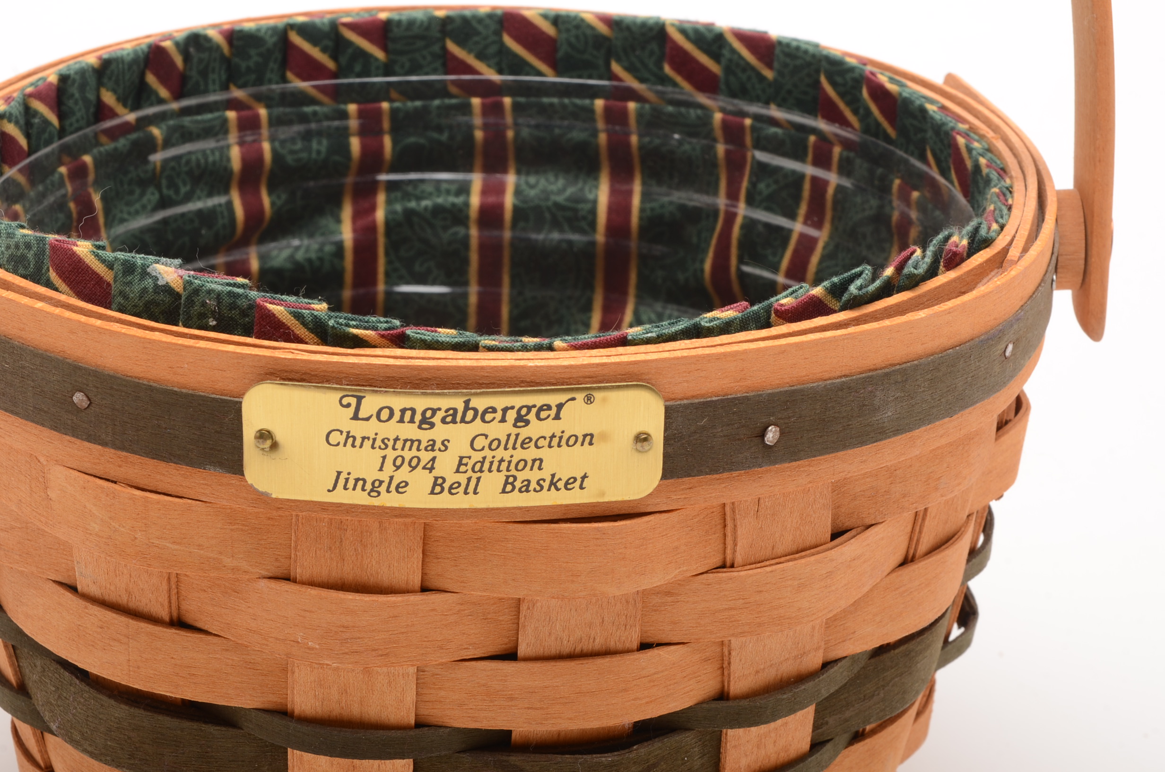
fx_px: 2664
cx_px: 582
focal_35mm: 82
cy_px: 386
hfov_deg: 24.7
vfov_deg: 16.5
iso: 100
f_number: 20
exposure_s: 1/200
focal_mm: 55
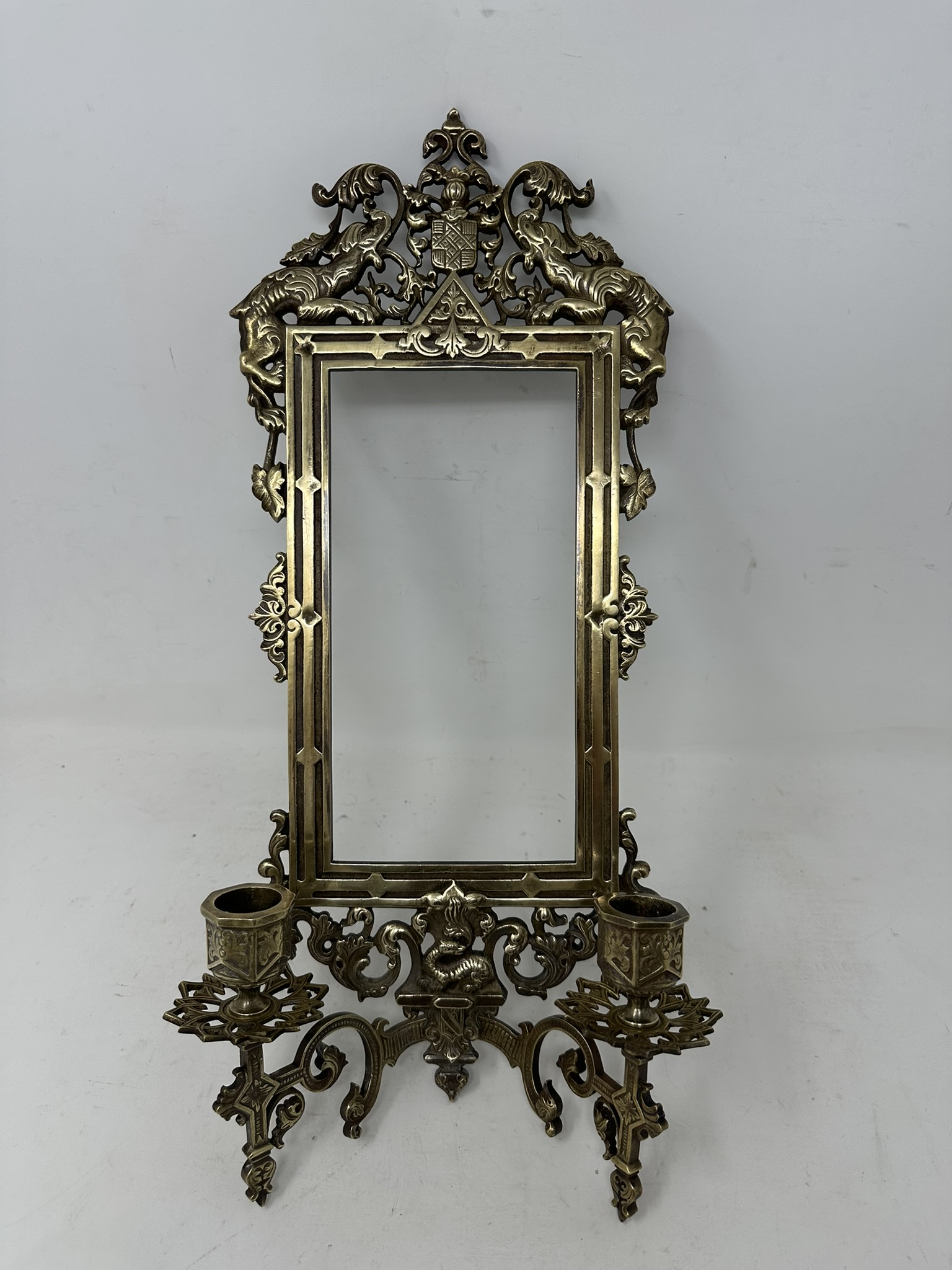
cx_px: 476
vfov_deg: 71.6
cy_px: 635
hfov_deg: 56.8
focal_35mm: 24
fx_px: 880
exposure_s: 1/433
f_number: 1.78
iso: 80
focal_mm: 6.86
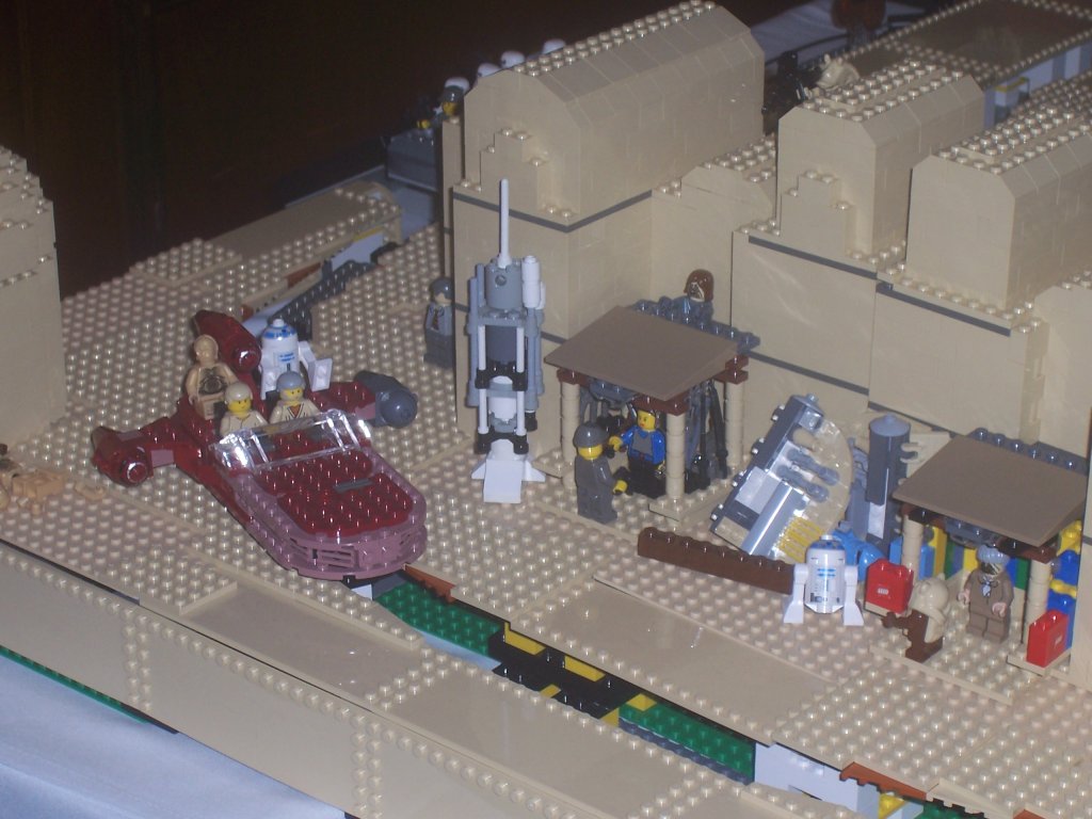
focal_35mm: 102
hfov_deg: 19.3
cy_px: 410
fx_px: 3218
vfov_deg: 14.5
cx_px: 546
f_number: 4.6
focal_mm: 16.8
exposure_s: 1/90
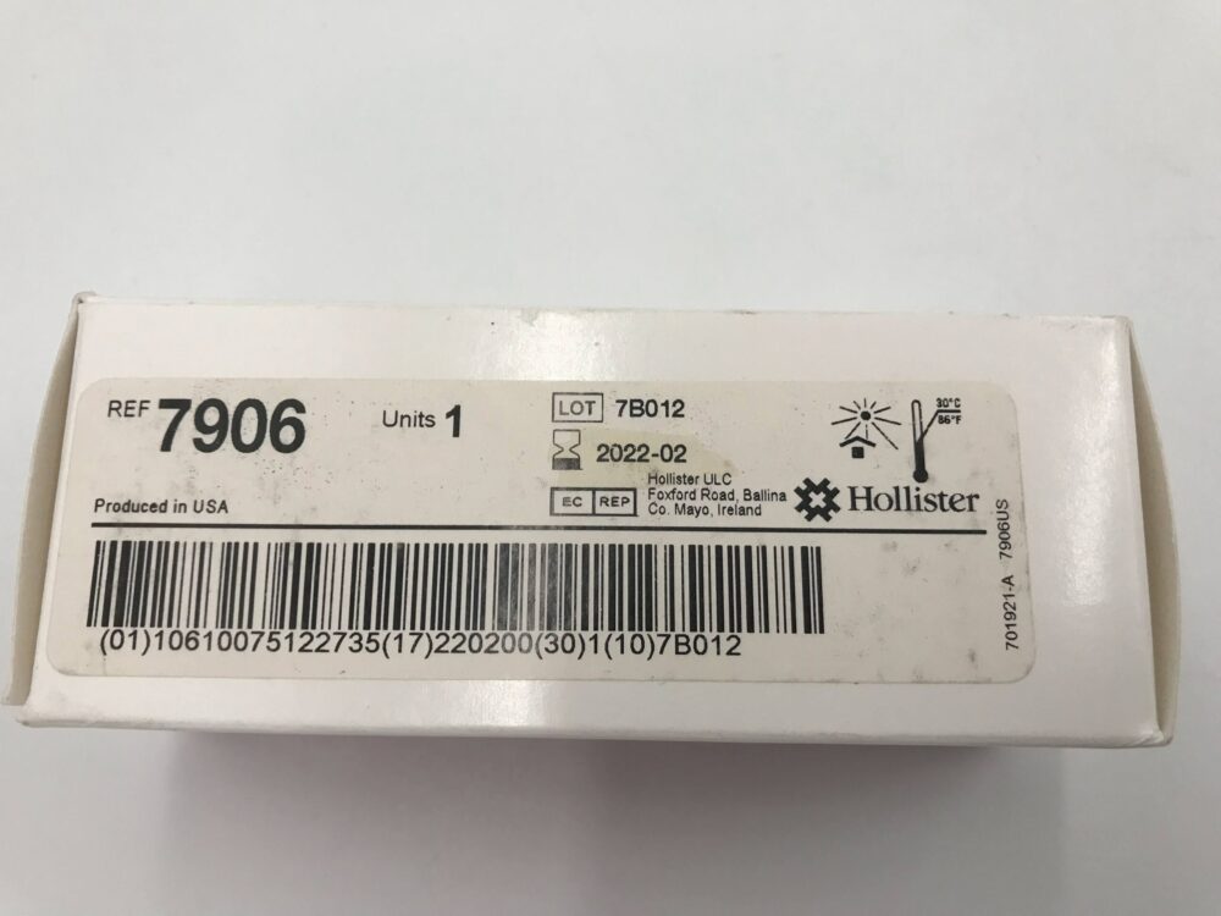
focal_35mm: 28
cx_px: 610
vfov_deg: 49.7
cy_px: 458
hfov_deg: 63.4
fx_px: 988
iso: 25
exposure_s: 1/40
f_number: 1.8
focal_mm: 3.99
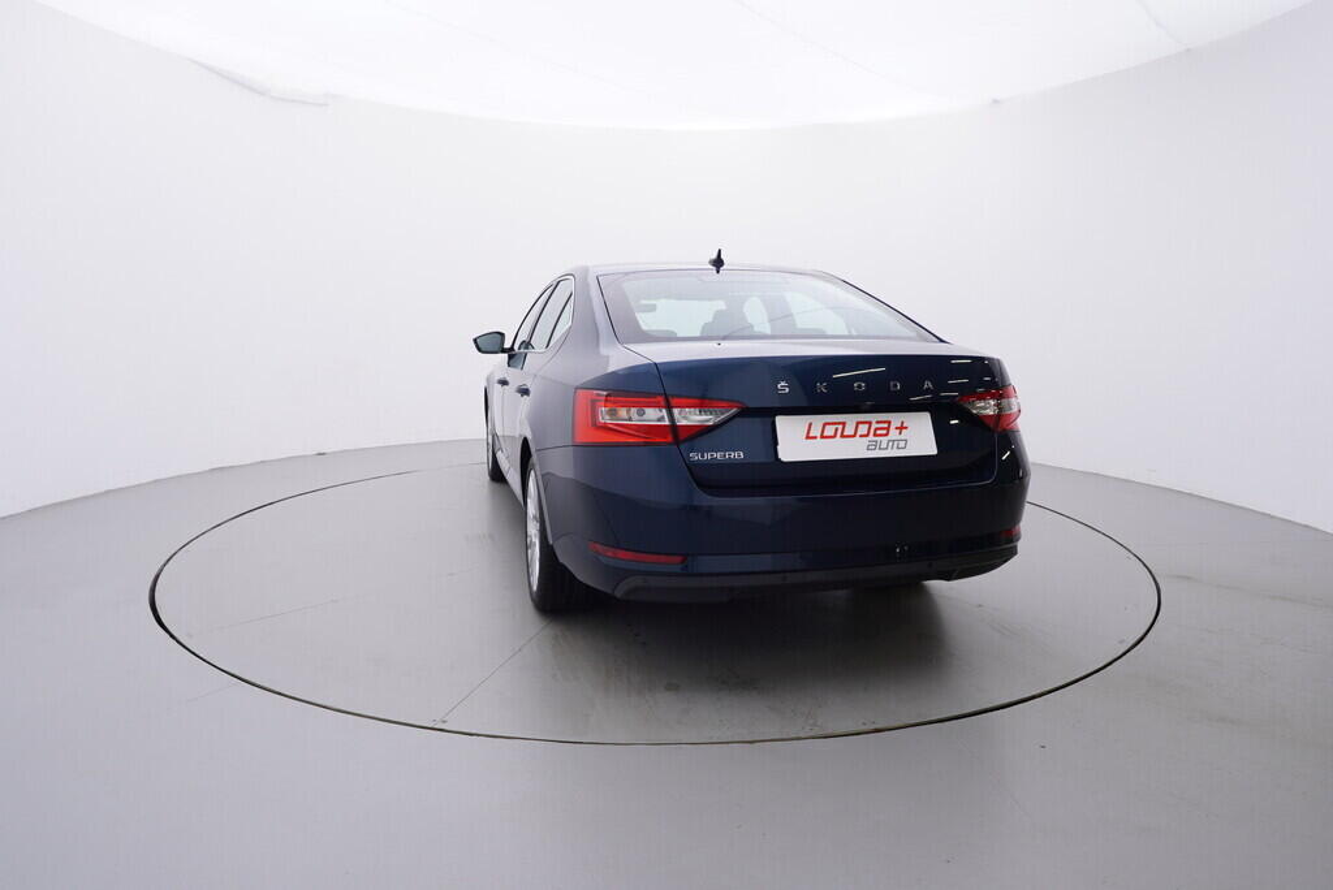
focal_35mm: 22
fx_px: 834
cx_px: 666
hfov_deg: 77.3
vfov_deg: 56.2
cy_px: 445
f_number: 5
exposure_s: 1/80
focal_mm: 15
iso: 200
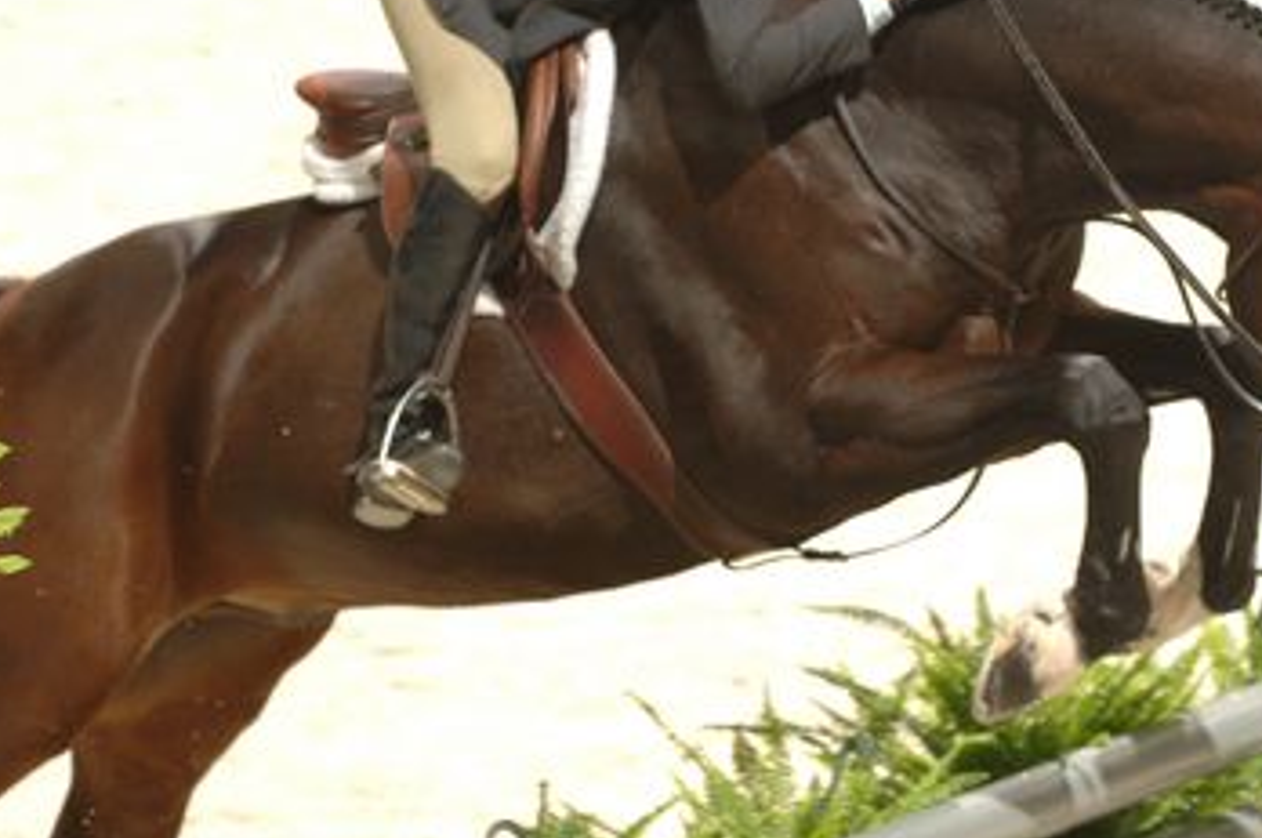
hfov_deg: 4.8
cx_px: 849
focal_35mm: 428
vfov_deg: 3.2
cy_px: 481
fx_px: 14980
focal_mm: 155
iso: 250
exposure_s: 1/250
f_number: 4
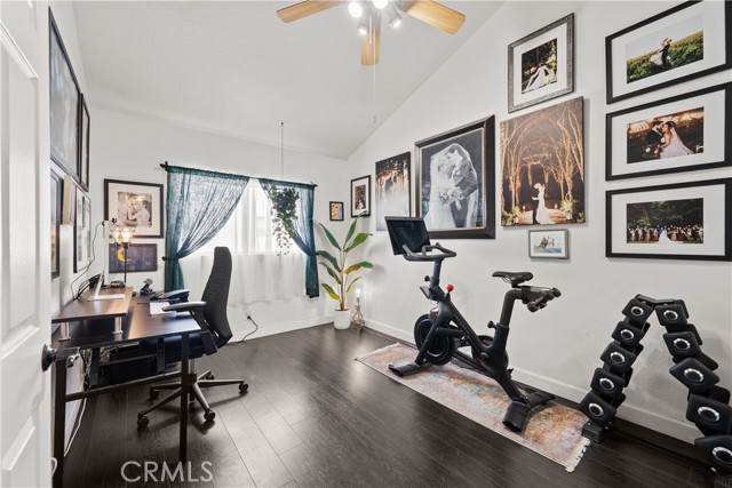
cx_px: 366
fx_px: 285
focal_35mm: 14
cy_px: 244
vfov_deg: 81.2
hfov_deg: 104.2
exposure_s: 1.6
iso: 100
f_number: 10
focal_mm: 14
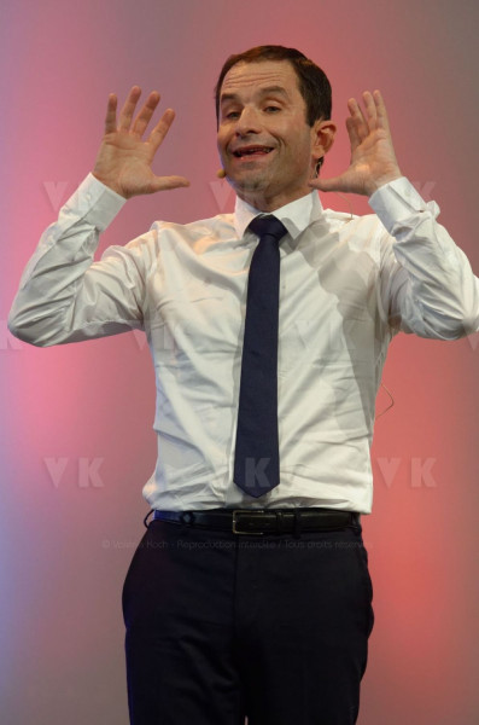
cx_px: 240
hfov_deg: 6.3
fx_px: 4363
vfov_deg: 9.5
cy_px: 362
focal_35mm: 218
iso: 1000
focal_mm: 145
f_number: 4
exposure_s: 1/500
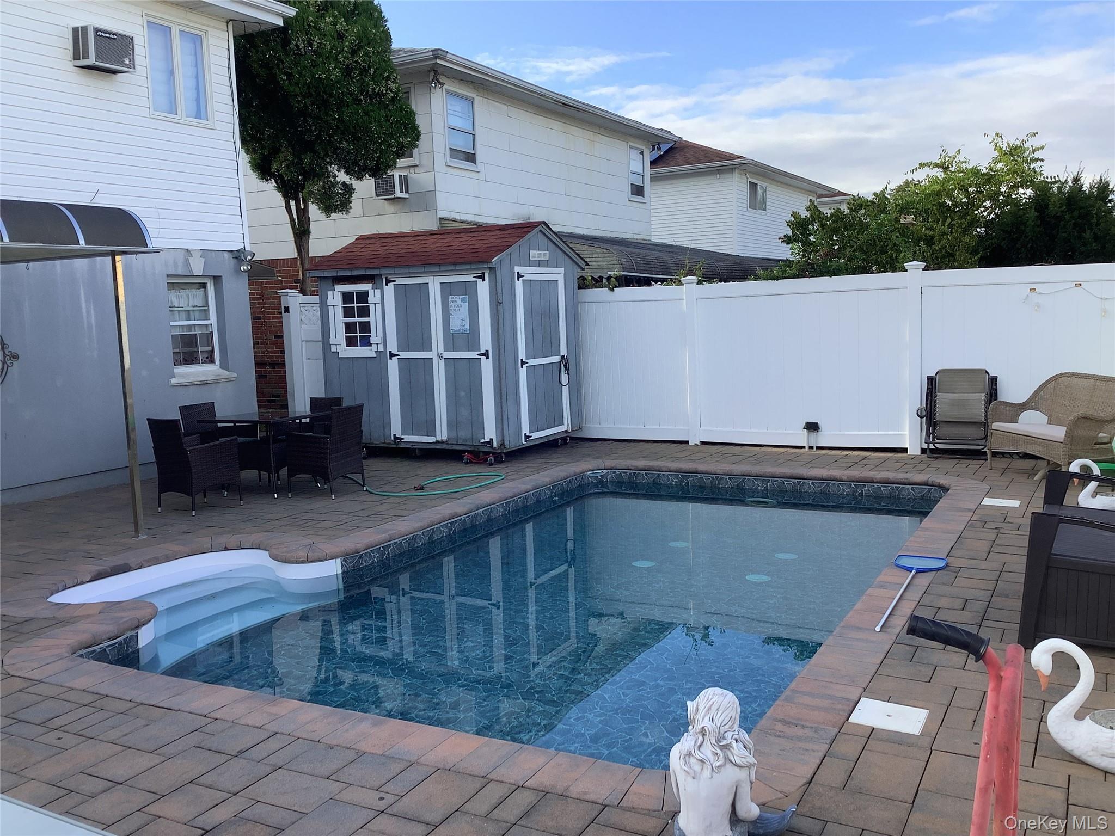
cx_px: 558
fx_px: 999
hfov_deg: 58.4
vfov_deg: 45.4
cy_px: 418
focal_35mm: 31
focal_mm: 3.3
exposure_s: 1/296
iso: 25
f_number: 2.4
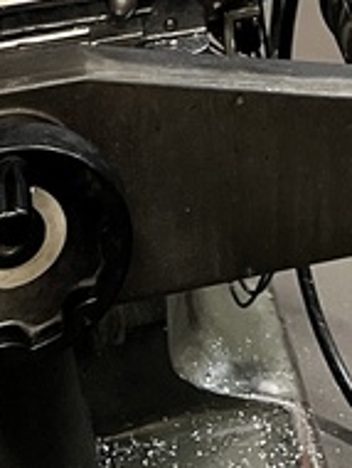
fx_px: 1894
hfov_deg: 10.1
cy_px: -579
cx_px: 593
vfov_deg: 11.9
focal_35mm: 140
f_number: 1.5
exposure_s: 1/60
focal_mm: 5.7
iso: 125
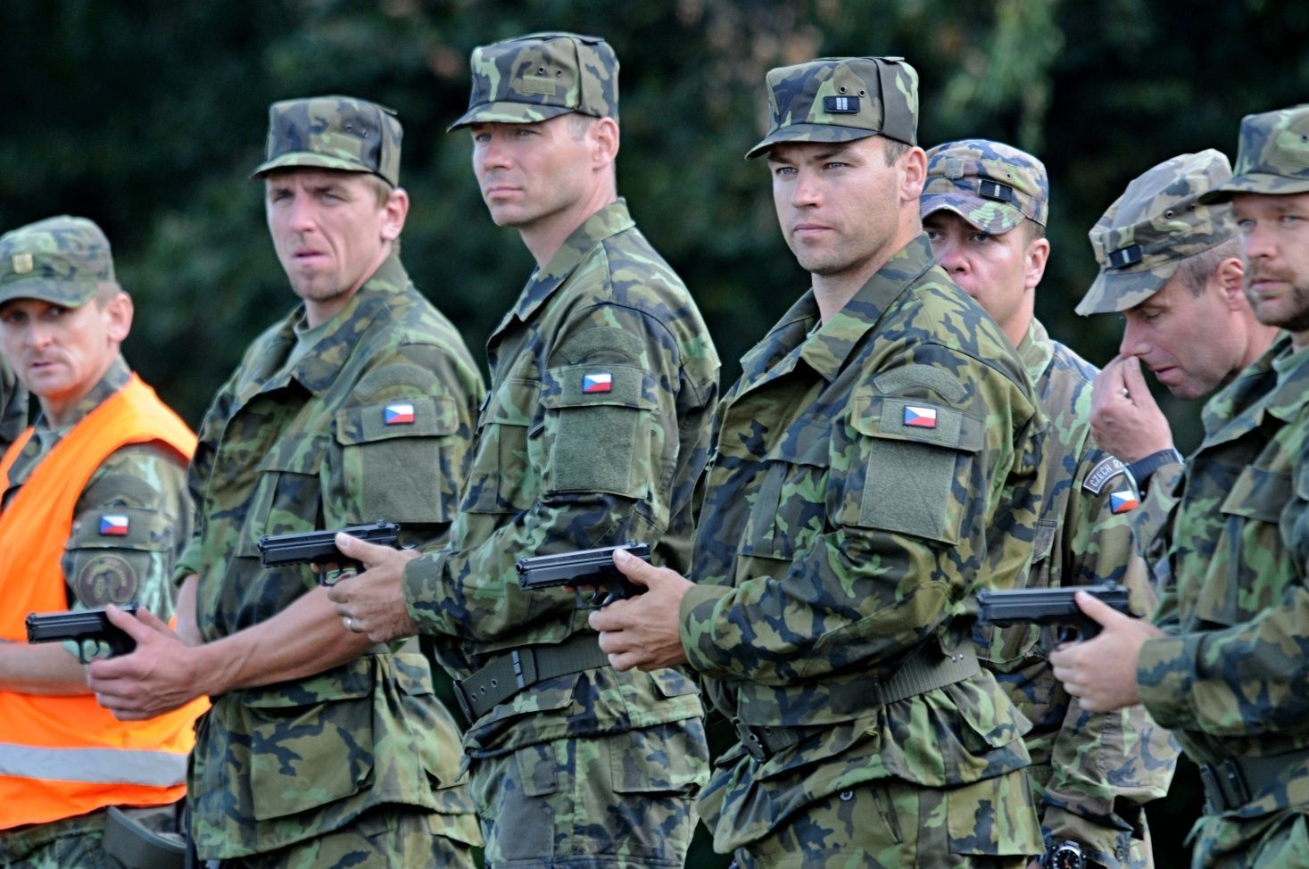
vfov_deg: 2.7
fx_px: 18374
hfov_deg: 4.1
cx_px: 648
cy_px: 432
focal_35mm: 506
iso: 500
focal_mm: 330
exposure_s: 1/250
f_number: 5.3
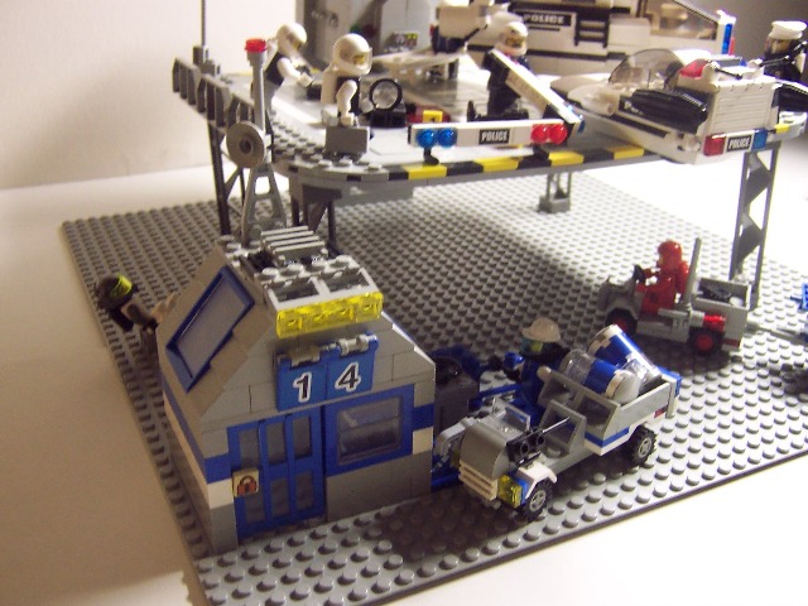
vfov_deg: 39.7
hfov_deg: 51.4
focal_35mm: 36
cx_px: 404
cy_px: 303
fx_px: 840
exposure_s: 1/15
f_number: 2.8
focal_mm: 5.6
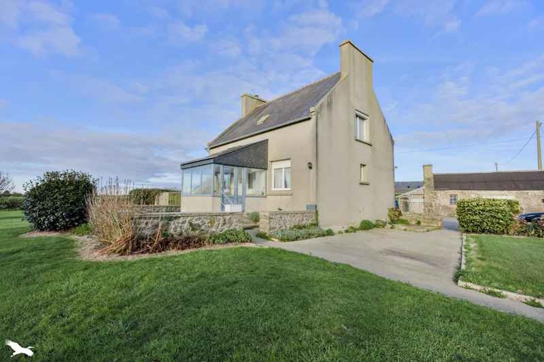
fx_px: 242
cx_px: 272
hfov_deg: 96.7
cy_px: 181
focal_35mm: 16
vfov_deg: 73.7
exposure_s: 1/4000
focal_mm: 16
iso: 800
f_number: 8
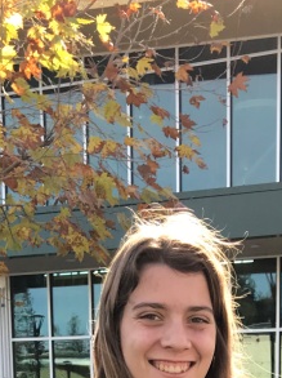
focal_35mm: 98
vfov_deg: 17.1
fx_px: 1067
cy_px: 640
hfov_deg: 15.0
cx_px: 210
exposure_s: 1/538
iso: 20
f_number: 1.8
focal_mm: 3.99
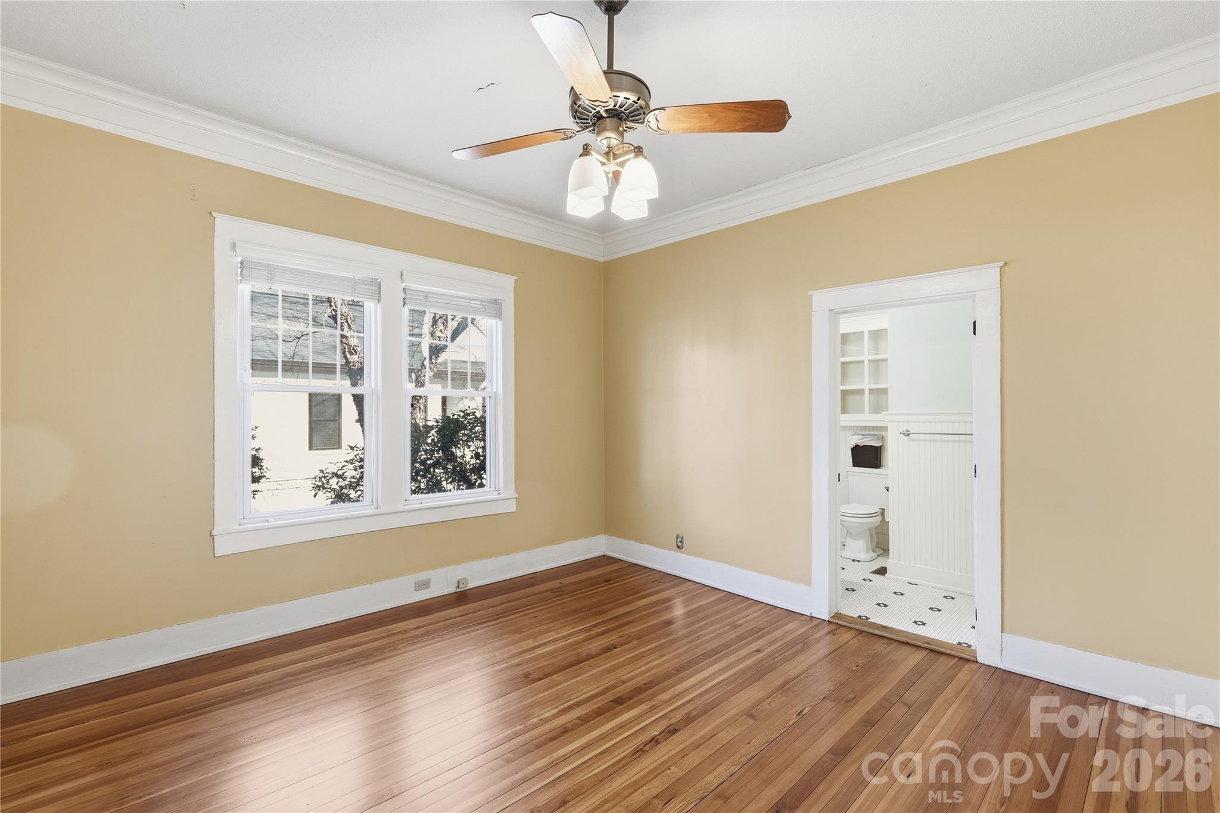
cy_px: 406
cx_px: 610
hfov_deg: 96.7
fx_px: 542
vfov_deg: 73.7
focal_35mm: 16
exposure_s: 1/30
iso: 250
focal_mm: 16
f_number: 9
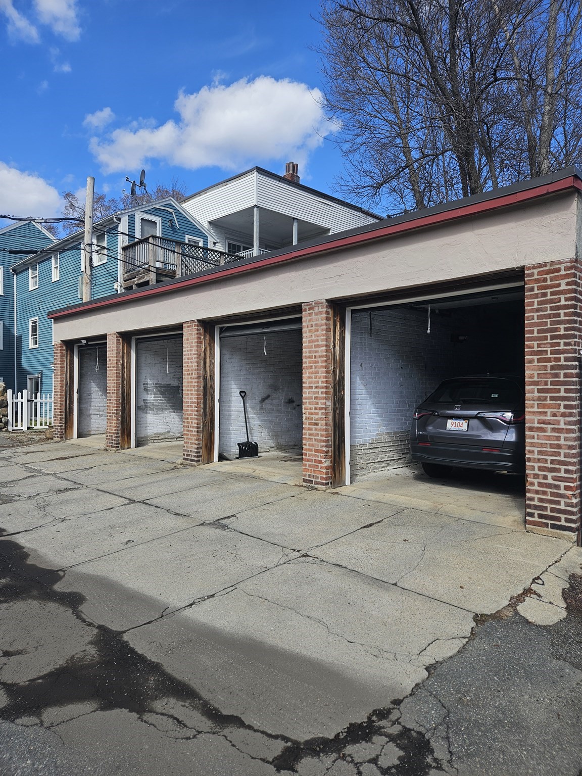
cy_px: 388
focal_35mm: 23
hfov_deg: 58.9
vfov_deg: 73.9
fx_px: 516
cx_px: 291
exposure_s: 1/1723
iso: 25
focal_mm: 5.4
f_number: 1.8
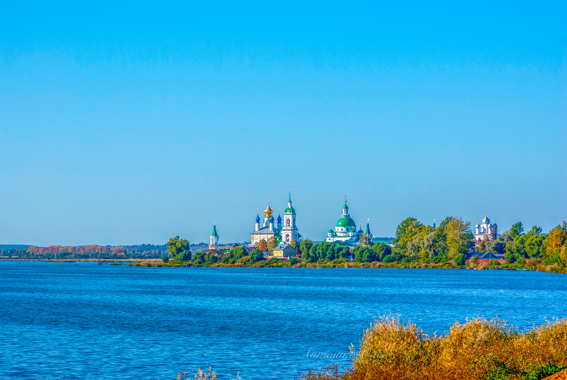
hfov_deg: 13.7
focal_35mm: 150
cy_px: 190
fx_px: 2365
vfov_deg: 9.2
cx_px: 284
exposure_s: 1/2000
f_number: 5.6
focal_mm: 100
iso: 100
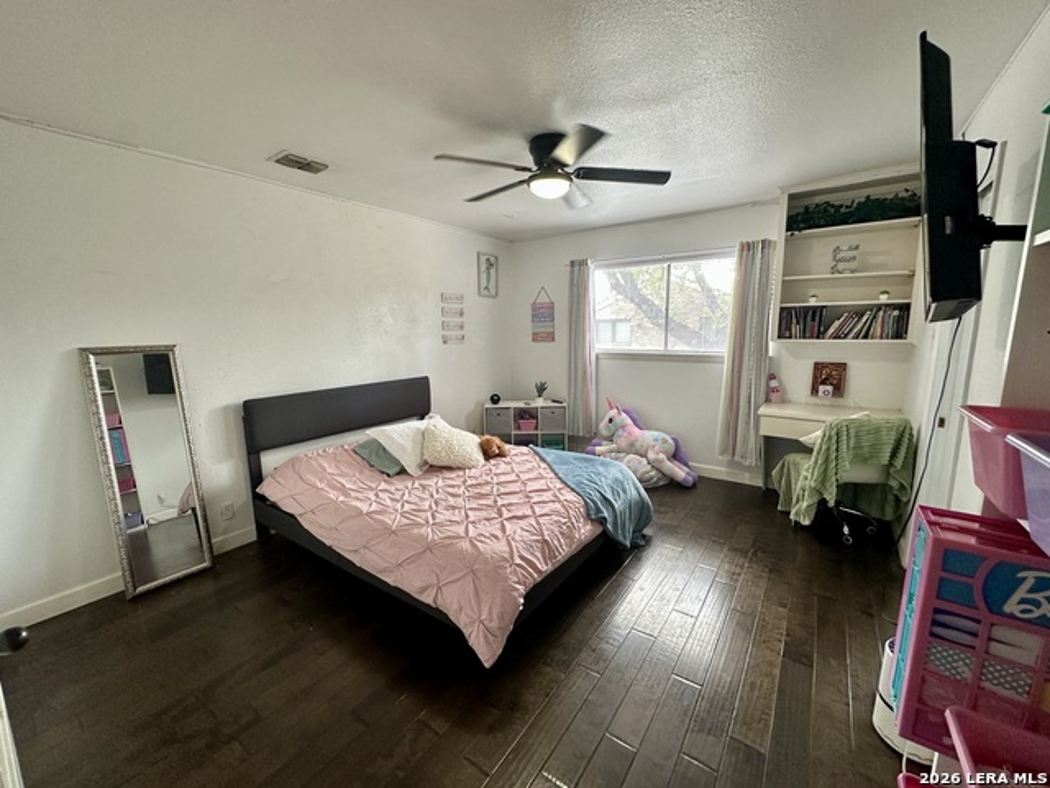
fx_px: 425
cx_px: 525
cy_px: 394
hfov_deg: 102.1
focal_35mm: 14
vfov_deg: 85.7
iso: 250
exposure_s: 1/120
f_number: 2.2
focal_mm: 2.22
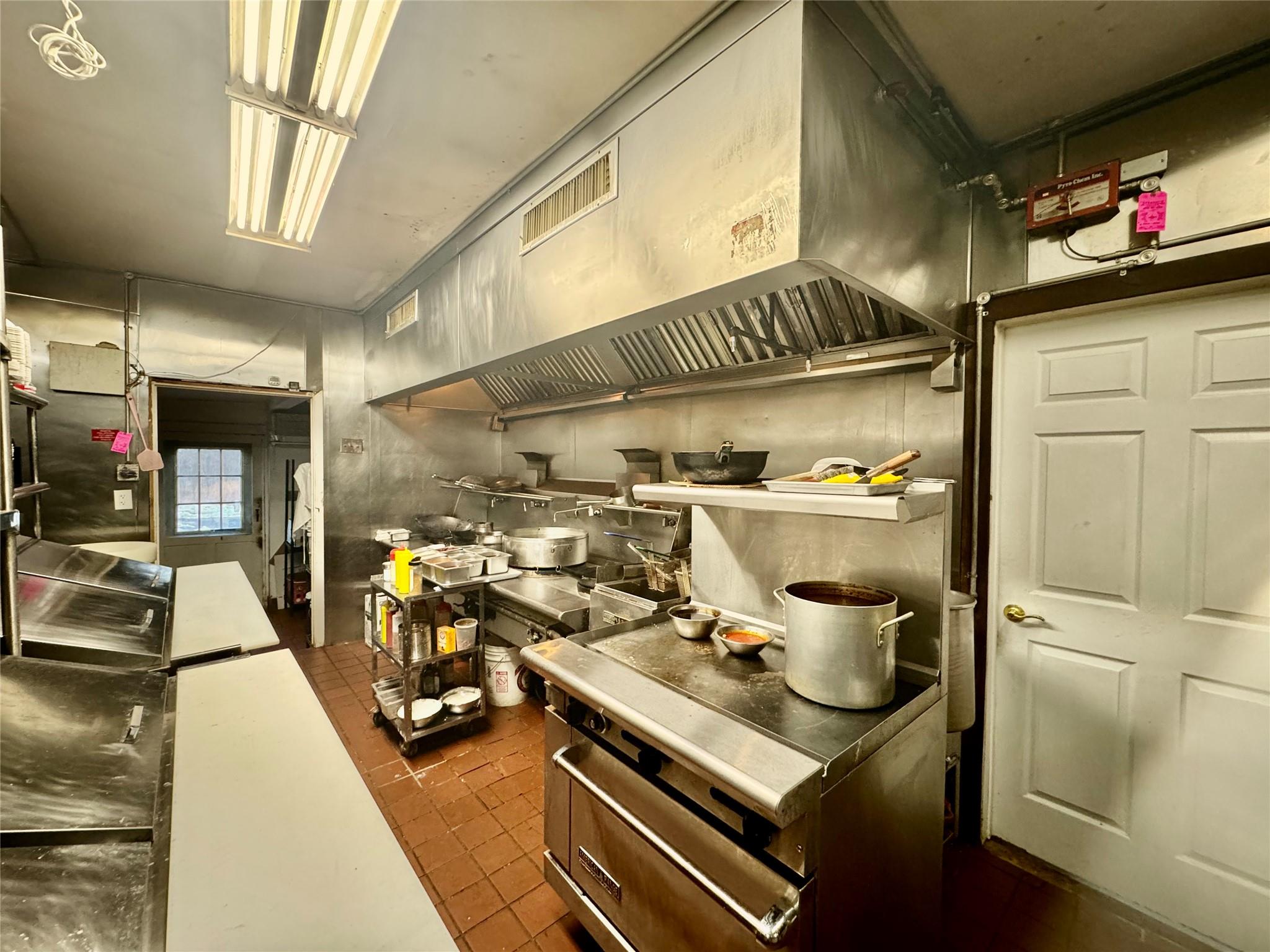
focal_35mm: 14
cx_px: 635
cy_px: 476
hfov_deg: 102.1
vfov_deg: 85.7
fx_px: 514
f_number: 2.2
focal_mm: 2.22
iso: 400
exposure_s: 1/60
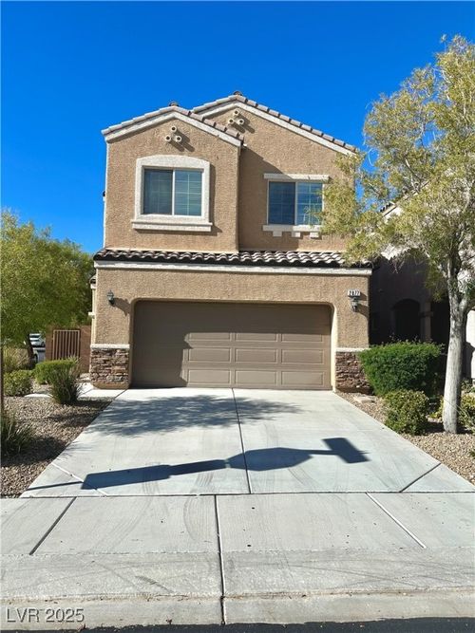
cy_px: 316
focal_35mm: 24
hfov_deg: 56.8
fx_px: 439
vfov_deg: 71.6
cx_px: 238
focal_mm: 6.86
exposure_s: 1/5848
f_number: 1.78
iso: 80
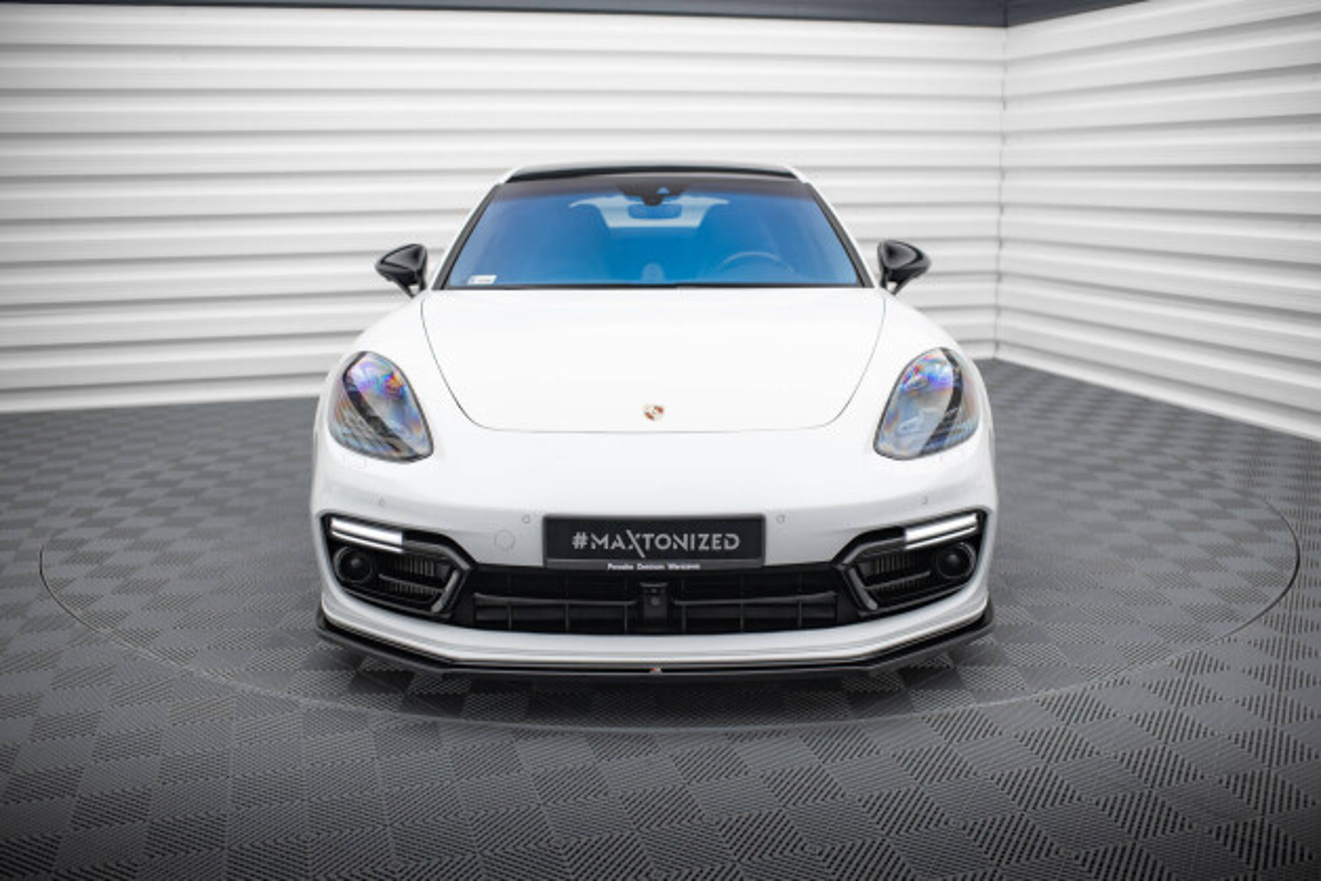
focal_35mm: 35
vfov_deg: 37.9
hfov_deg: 54.4
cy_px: 440
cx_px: 660
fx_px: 1285
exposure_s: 1/200
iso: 500
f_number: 2.5
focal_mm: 35
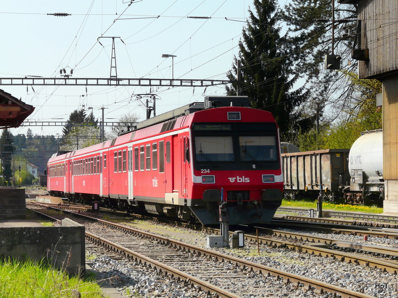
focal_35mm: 112
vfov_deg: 13.2
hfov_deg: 17.6
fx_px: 1288
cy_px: 149
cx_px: 199
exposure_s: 1/320
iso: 100
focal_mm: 18.3
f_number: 5.6
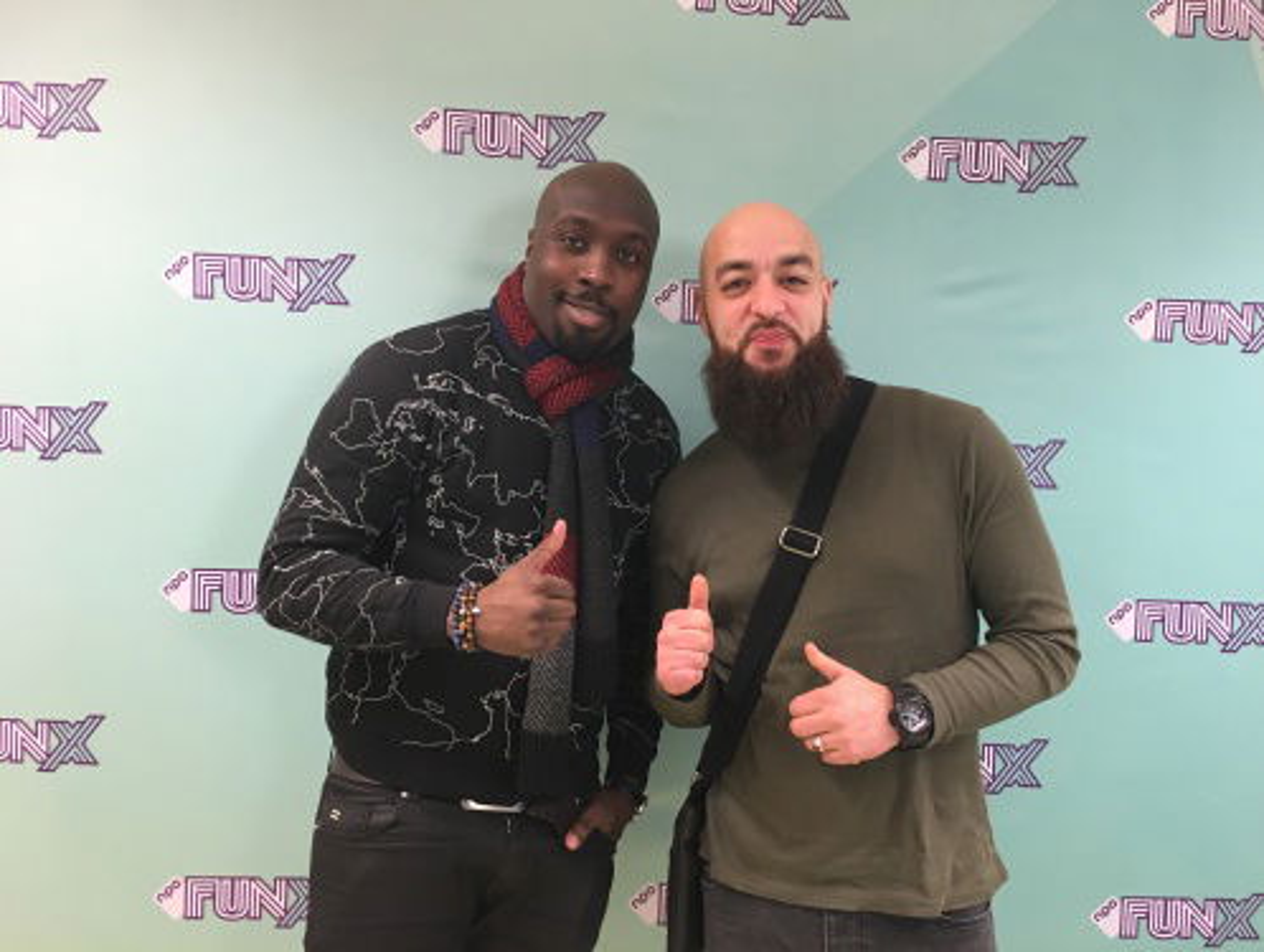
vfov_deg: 48.3
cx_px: 632
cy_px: 476
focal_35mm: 29
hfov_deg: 61.6
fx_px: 1060
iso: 64
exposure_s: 1/17
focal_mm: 4.15
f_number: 2.2
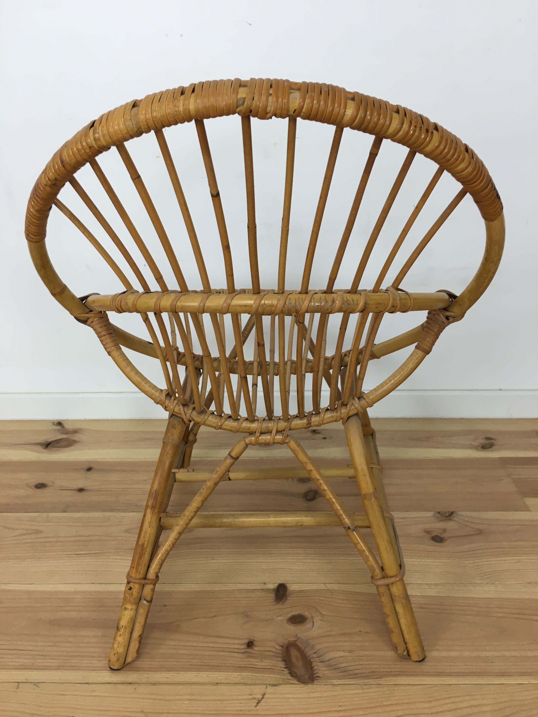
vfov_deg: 61.7
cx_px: 269
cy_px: 358
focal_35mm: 29
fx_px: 601
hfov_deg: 48.2
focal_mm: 4.15
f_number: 2.2
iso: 25
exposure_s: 1/33
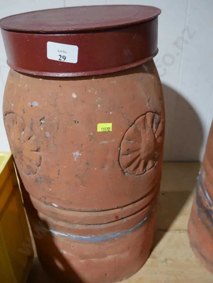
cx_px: 106
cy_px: 142
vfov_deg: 56.8
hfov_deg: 44.2
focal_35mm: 32
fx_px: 262
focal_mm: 16
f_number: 3.6
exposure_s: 1/60
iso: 640
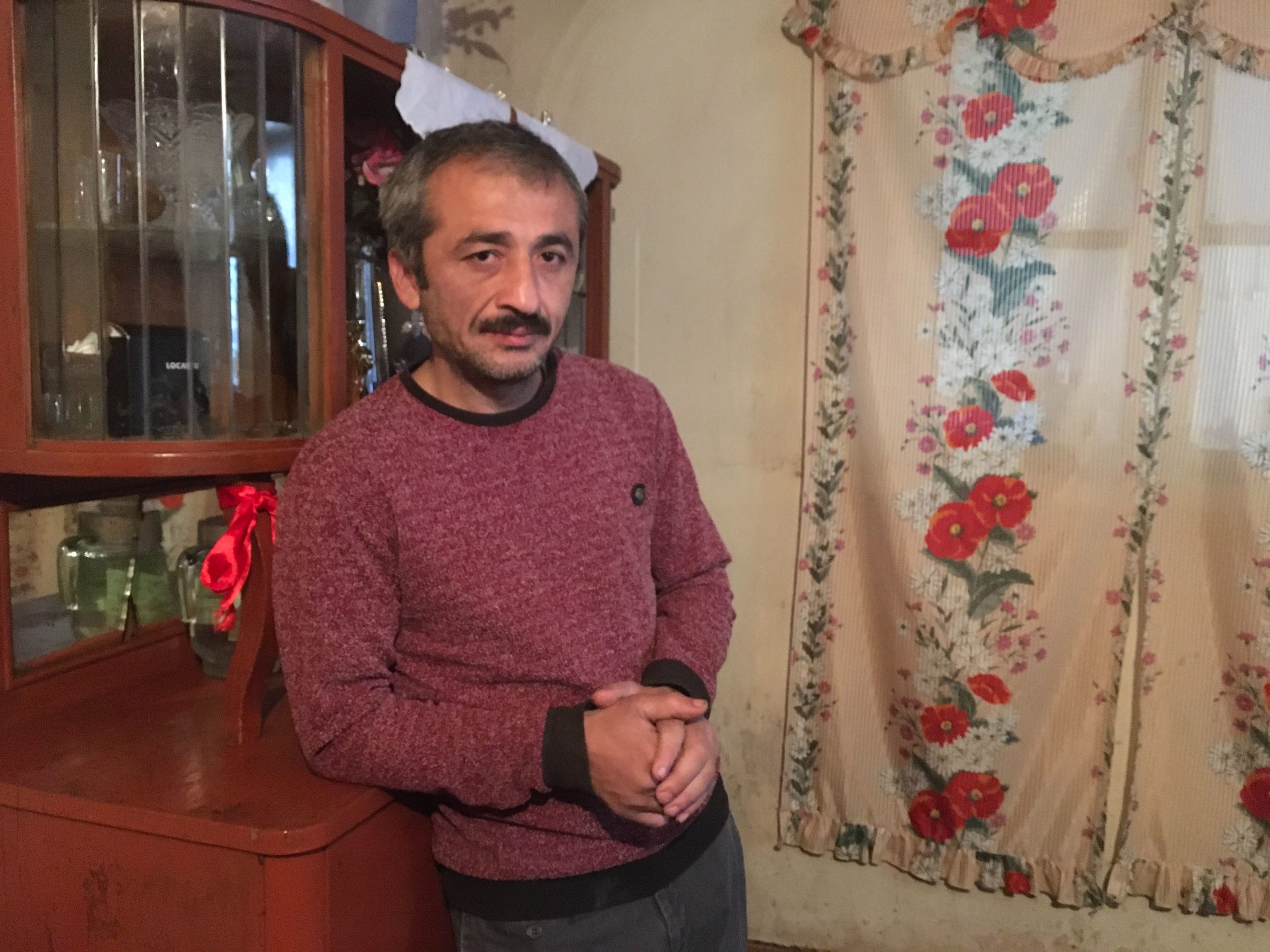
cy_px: 476
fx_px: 1064
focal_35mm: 29
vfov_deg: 48.2
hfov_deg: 61.7
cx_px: 635
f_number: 2.2
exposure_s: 1/17
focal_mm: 4.15
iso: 640
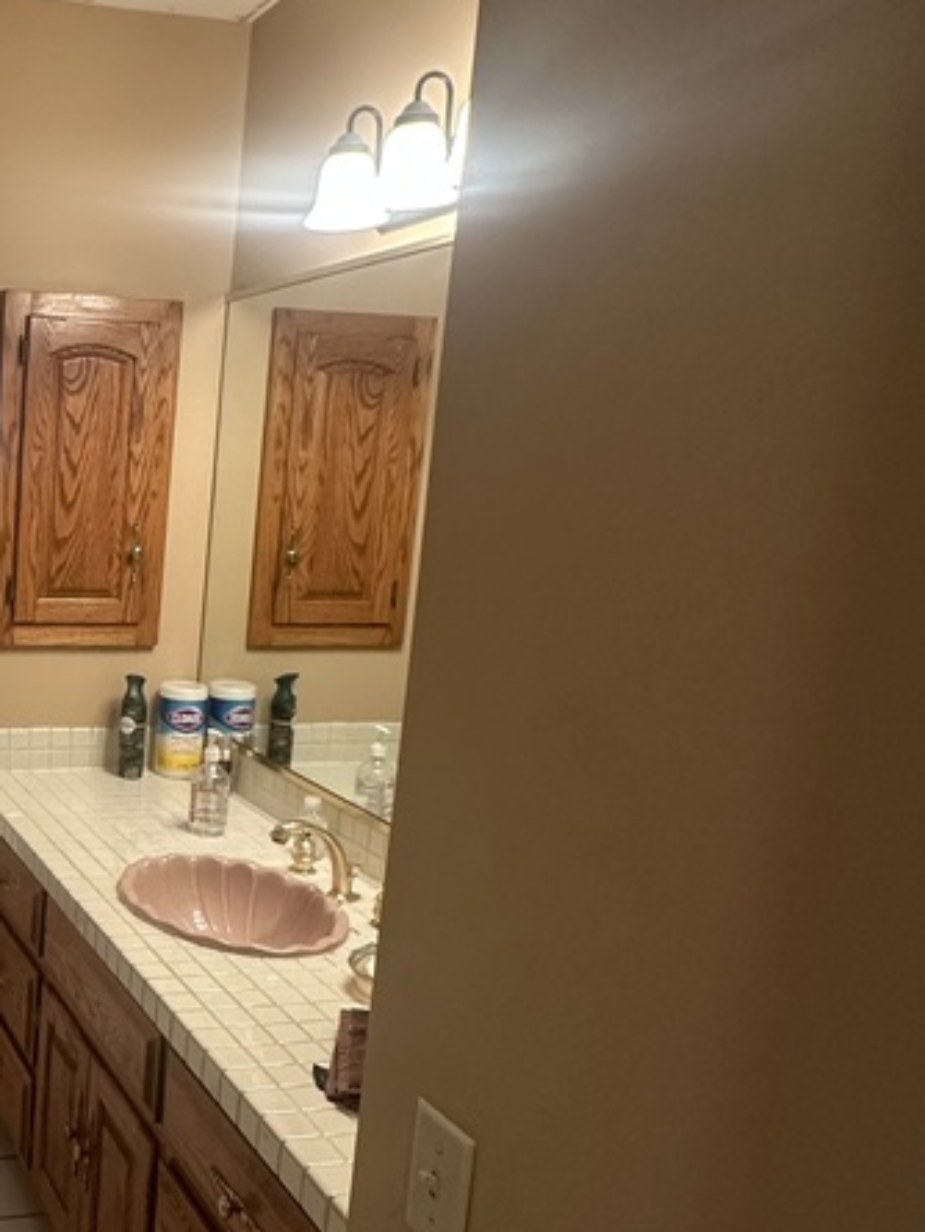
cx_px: -61
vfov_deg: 53.9
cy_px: 676
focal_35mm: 34
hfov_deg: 36.3
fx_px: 1211
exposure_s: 1/120
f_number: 2.2
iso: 250
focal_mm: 2.22
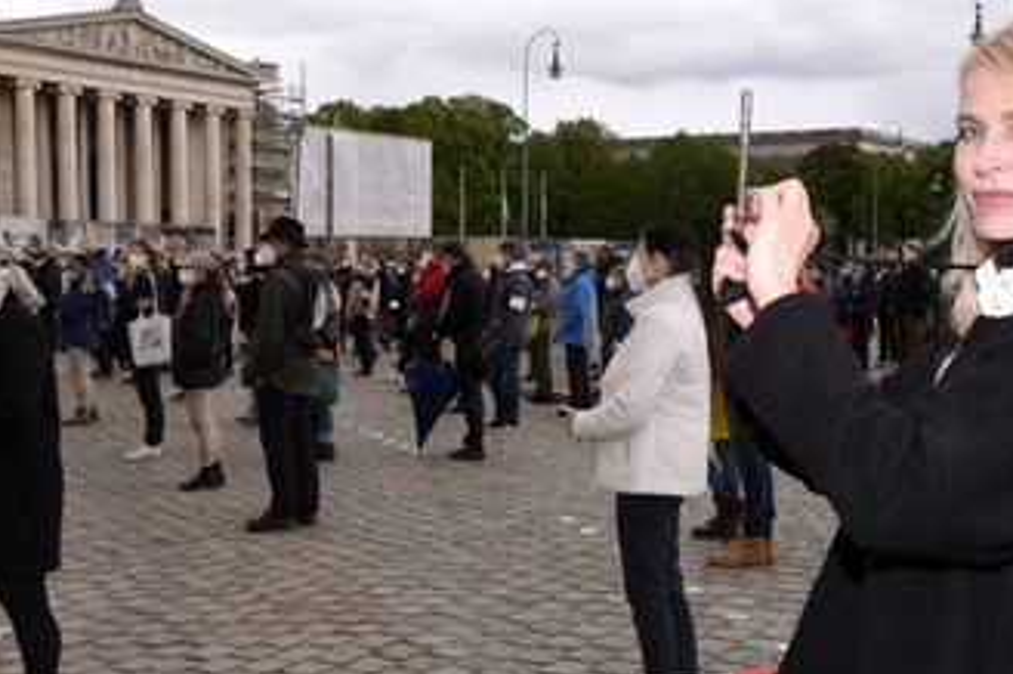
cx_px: 684
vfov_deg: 30.4
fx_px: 1237
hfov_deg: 43.8
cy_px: 411
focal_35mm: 44
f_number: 9
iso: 250
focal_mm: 32
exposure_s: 1/160
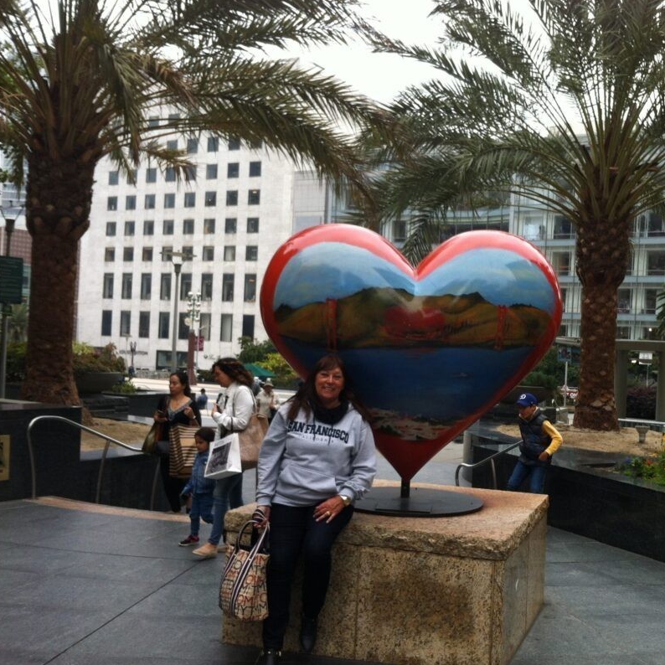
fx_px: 913
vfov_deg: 40.0
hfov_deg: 39.6
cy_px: 335
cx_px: 443
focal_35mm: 42
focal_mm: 3.85
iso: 80
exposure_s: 1/419
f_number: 2.8
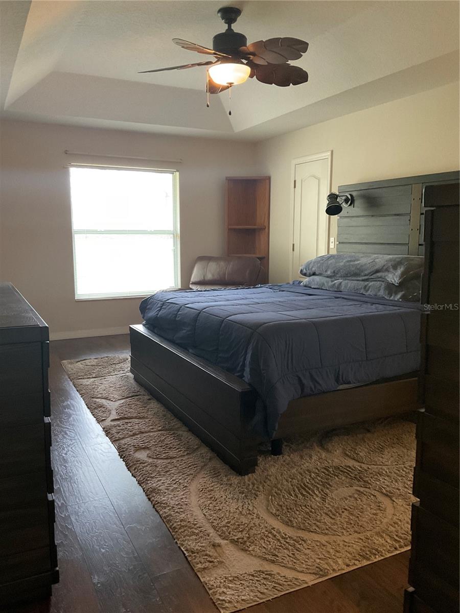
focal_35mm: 29
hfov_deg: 48.2
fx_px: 514
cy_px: 306
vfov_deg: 61.7
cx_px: 230
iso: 250
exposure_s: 1/30
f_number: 1.8
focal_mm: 3
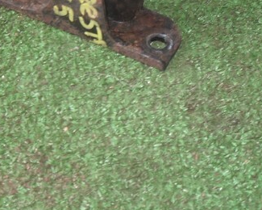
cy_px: -9
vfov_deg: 17.8
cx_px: 79
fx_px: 651
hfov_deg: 22.6
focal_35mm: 84
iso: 160
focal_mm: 6.2
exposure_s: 1/45
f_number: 2.8
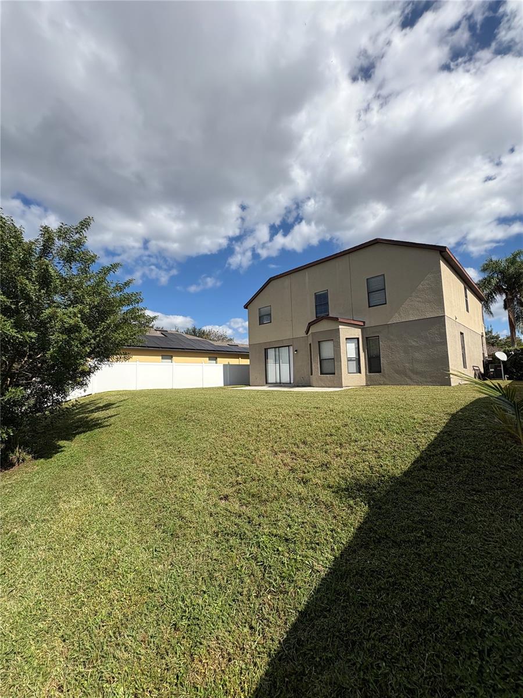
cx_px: 262
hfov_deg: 85.7
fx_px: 282
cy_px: 349
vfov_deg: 102.1
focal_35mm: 14
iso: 50
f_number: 2.2
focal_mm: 2.22
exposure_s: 1/2273
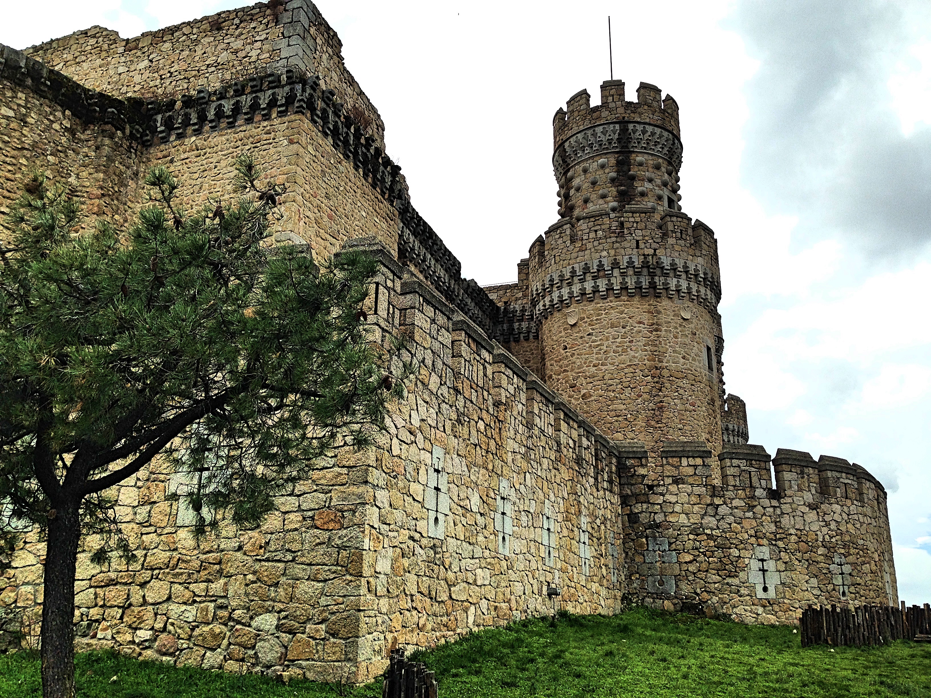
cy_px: 349
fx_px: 888
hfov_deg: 55.4
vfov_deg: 42.9
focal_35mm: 33
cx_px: 466
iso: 50
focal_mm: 4.12
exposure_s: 1/1205
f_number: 2.4
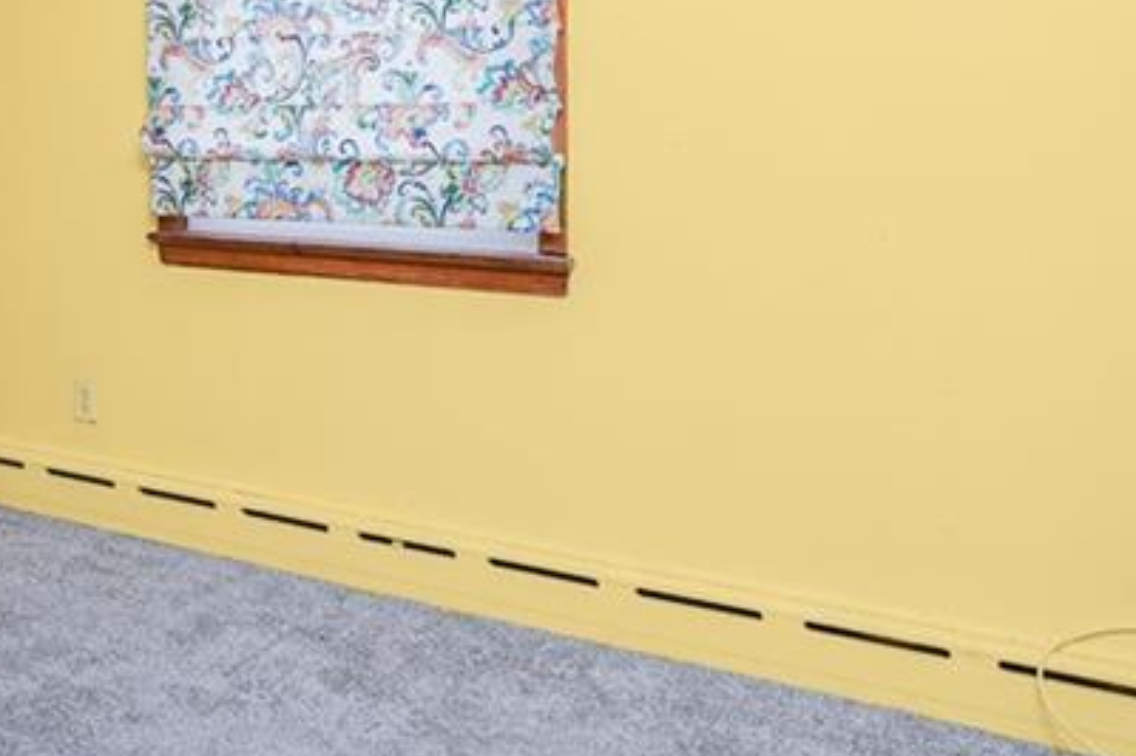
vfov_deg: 31.3
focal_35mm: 41
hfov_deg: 43.8
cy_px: 97
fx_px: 1293
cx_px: 142
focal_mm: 16
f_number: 4
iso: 50
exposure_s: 1/30
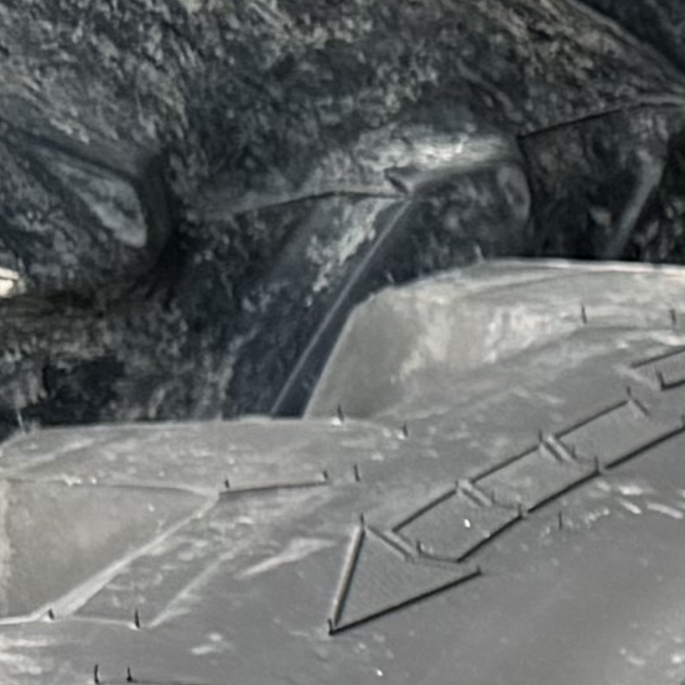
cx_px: 2580
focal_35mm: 219
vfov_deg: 7.5
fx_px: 4903
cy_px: 1547
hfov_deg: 6.6
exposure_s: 1/639
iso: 80
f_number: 1.78
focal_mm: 6.76
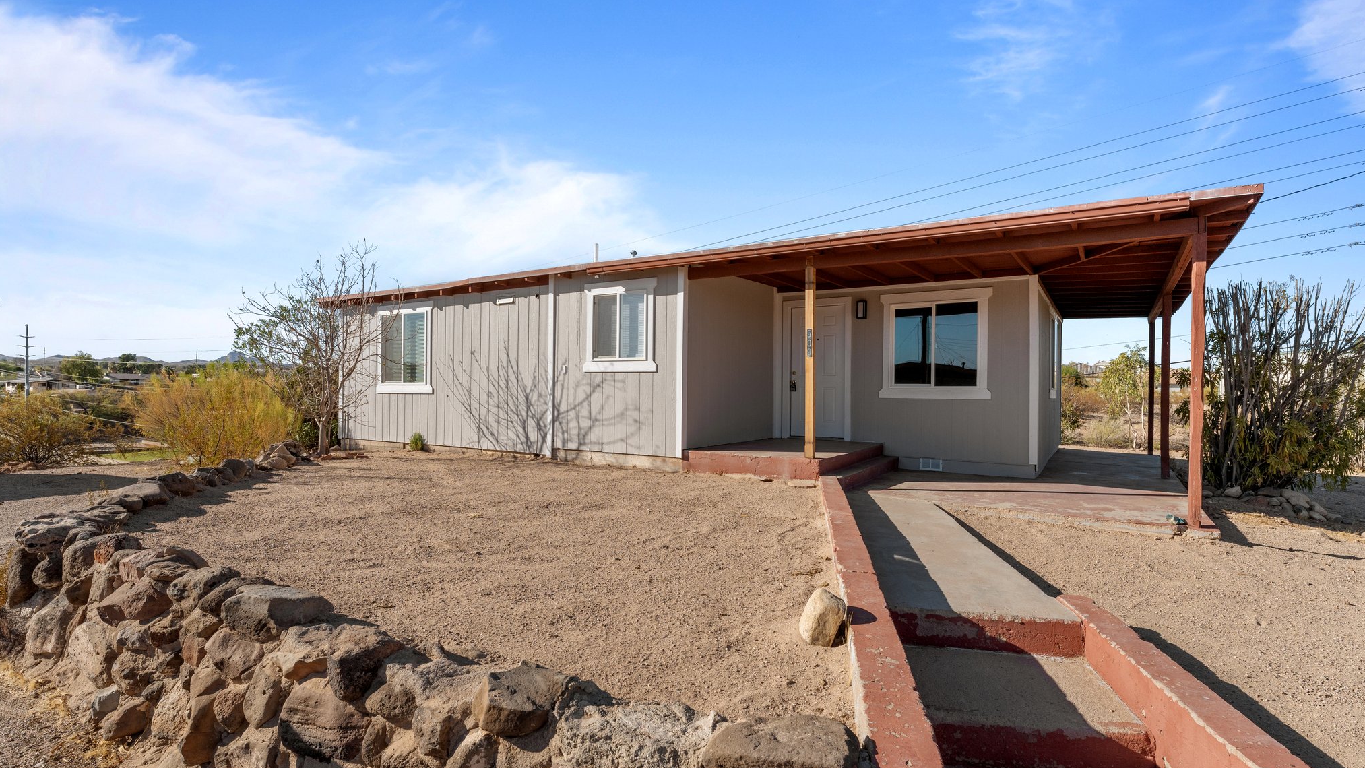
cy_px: 405
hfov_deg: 92.0
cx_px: 687
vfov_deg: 60.4
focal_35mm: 18
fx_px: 659
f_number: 8
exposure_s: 1/1600
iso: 400
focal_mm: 17.2
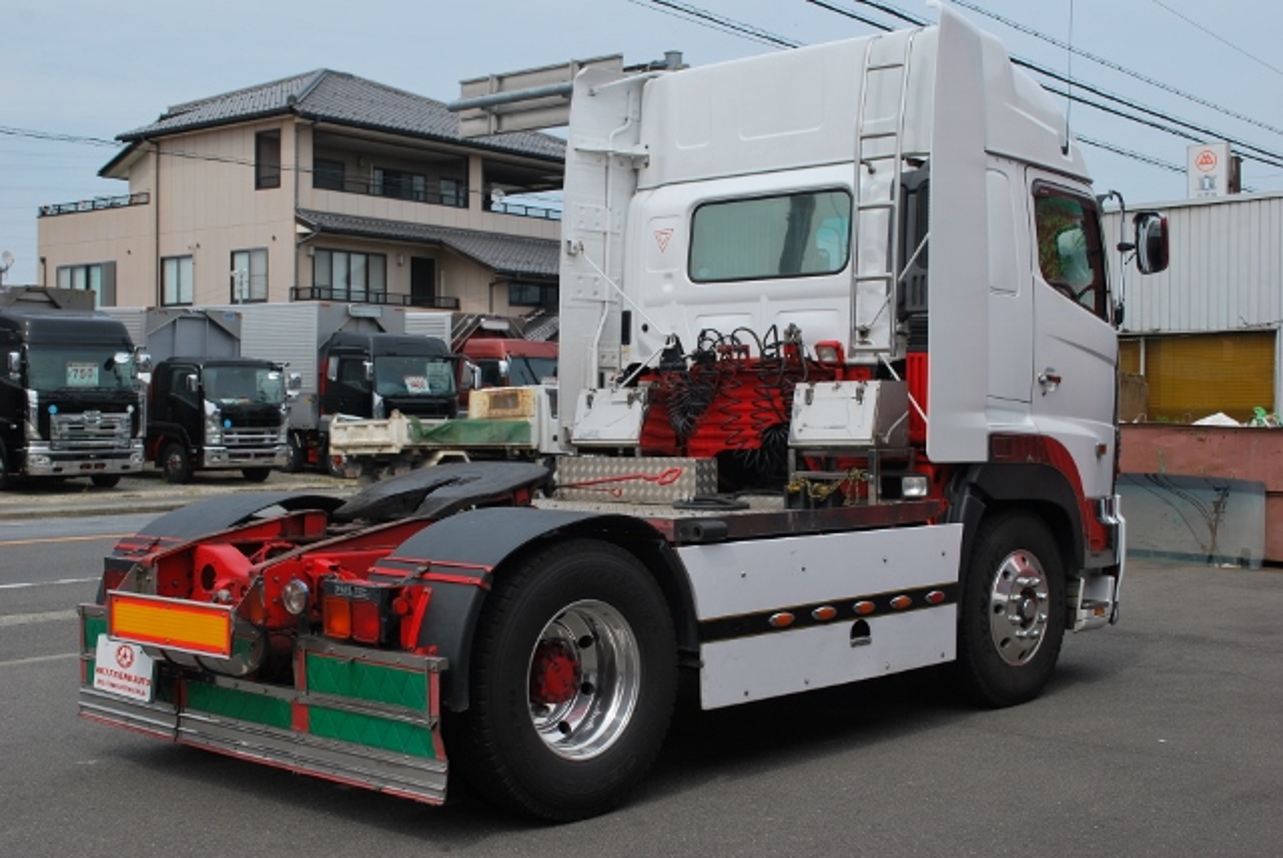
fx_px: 1605
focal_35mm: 45
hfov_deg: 43.6
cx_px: 642
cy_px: 429
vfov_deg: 29.9
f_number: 7.1
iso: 100
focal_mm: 30
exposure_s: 1/200
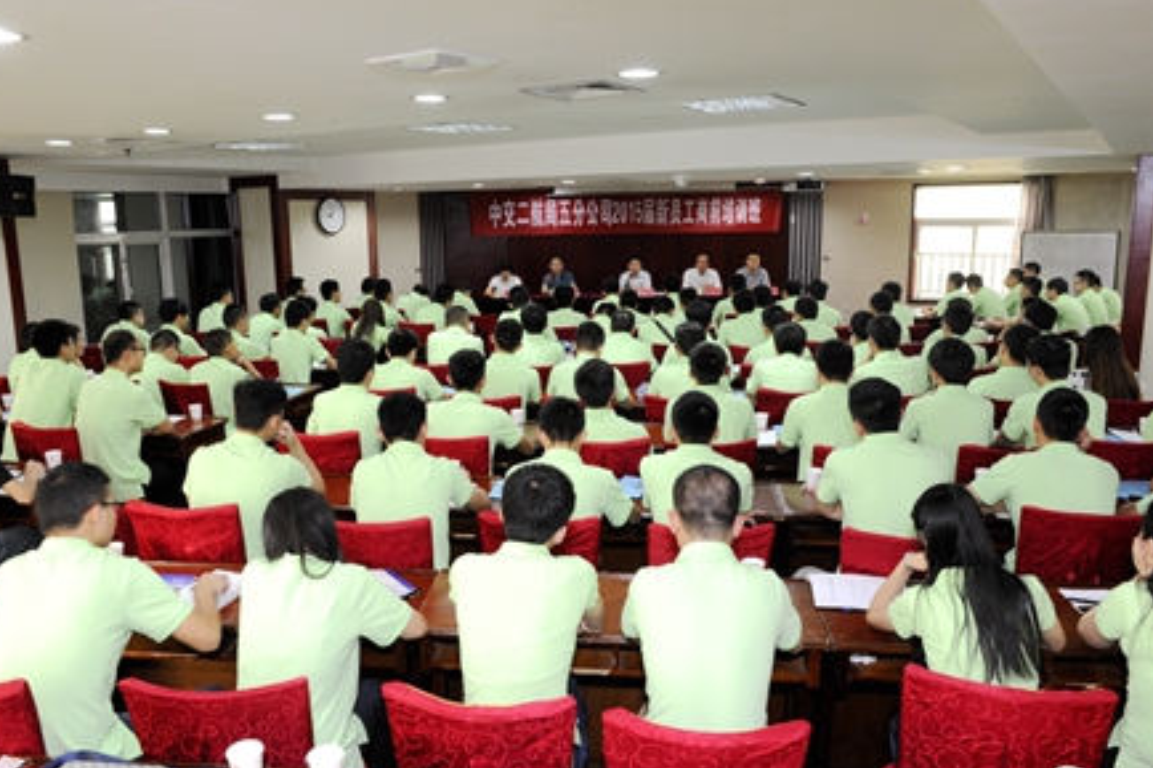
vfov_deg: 46.4
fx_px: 896
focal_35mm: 28
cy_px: 388
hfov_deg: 65.5
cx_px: 558
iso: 2500
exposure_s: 1/13
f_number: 11
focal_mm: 27
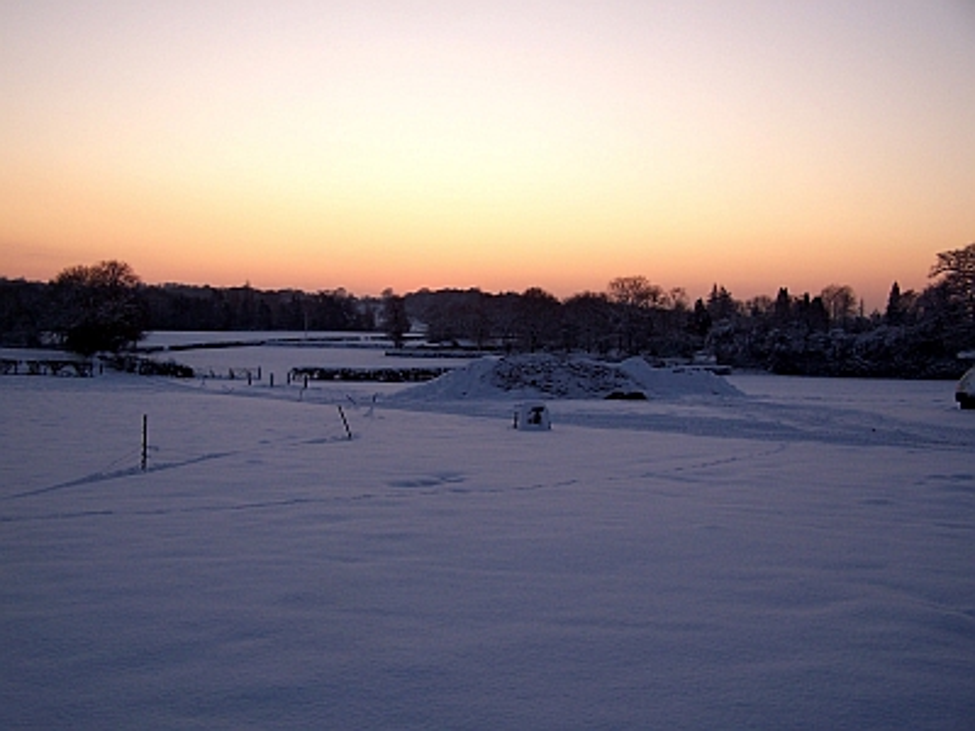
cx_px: 488
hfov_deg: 49.0
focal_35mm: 38
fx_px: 1070
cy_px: 366
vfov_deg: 37.7
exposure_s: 1/125
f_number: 2.8
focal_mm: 6.3
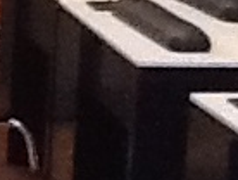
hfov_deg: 7.5
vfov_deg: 6.7
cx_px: -550
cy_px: 177
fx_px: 1529
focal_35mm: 222
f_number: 2.4
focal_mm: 2.03
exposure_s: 1/30
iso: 320
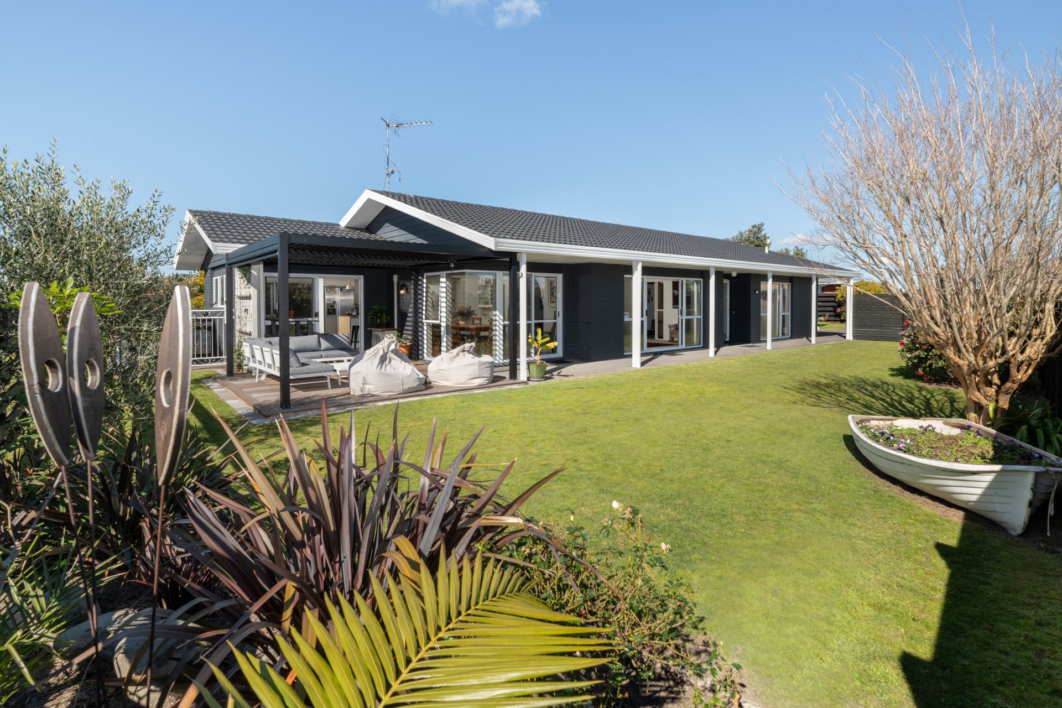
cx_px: 531
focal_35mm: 17
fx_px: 501
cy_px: 354
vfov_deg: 70.4
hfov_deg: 93.3
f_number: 9
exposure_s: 1/250
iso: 125
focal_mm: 17
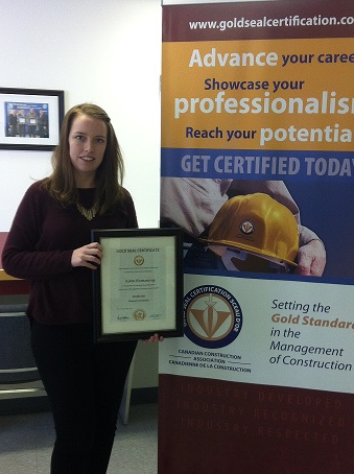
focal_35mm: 50
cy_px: 265
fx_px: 684
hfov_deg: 29.0
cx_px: 190
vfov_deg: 38.2
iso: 100
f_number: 2.8
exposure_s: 1/15
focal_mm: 3.85
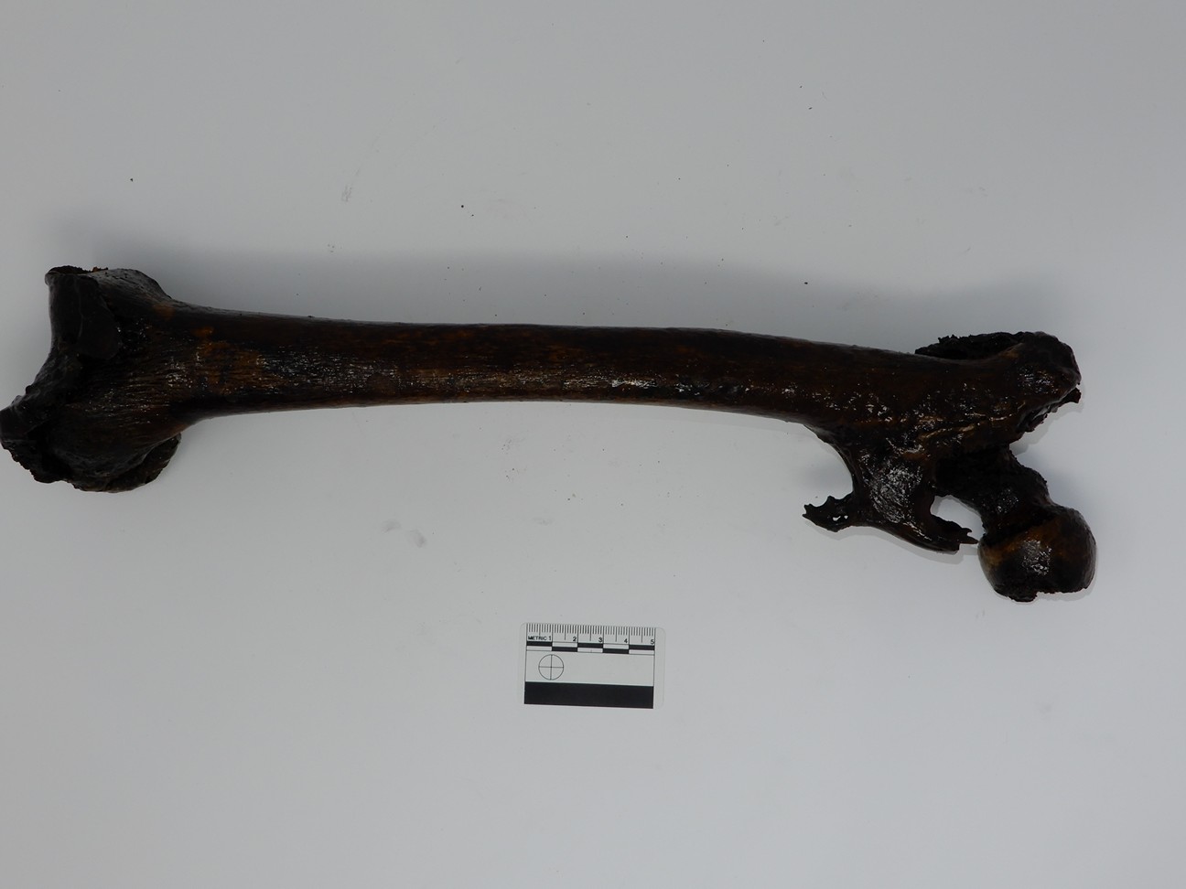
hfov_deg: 42.1
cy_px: 444
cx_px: 593
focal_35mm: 45
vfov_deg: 32.2
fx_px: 1542
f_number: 7.1
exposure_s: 1/40
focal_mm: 8
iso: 80
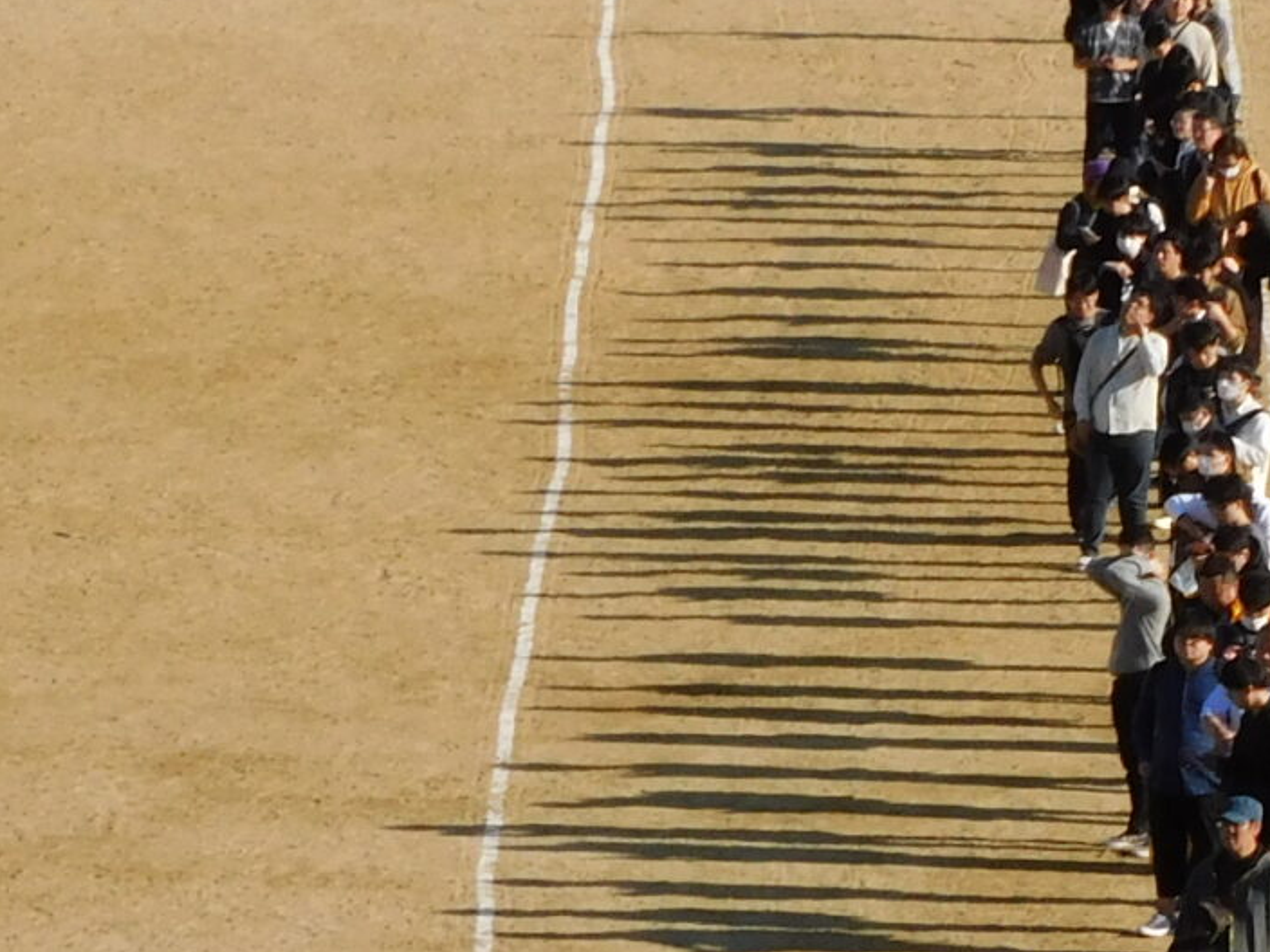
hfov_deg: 5.2
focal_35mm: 382
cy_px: 541
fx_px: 14015
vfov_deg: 3.9
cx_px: 1149
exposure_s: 1/800
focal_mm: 18.8
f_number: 4.8
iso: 125
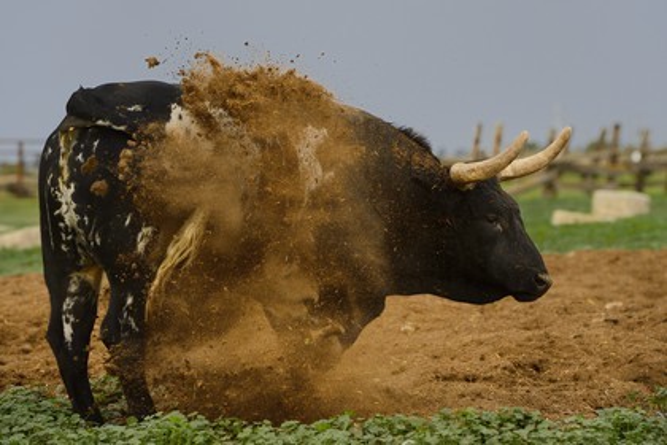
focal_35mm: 165
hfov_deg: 12.5
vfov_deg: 8.3
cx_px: 334
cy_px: 222
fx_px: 3057
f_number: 5
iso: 800
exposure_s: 1/640
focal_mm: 165
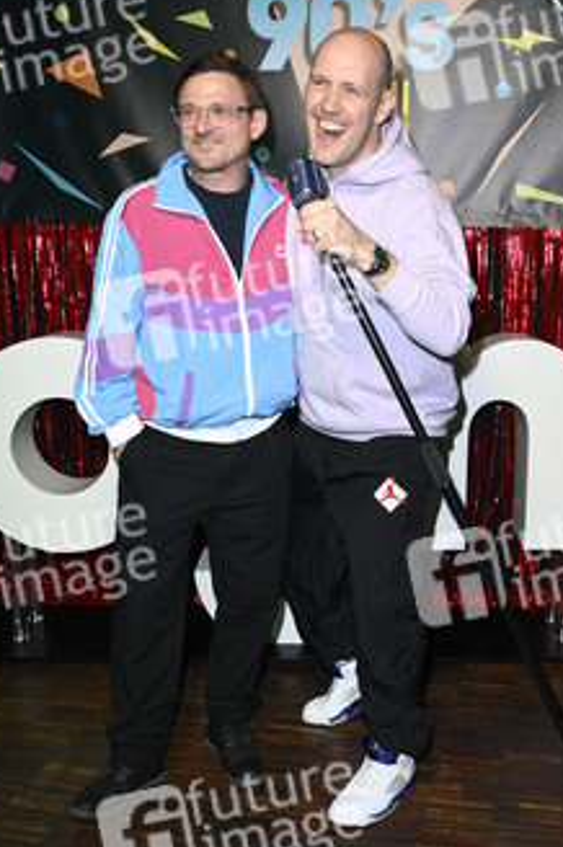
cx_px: 305
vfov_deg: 49.6
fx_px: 917
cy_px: 436
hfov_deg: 34.1
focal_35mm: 39
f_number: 5.6
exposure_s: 1/250
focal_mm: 32
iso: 2000
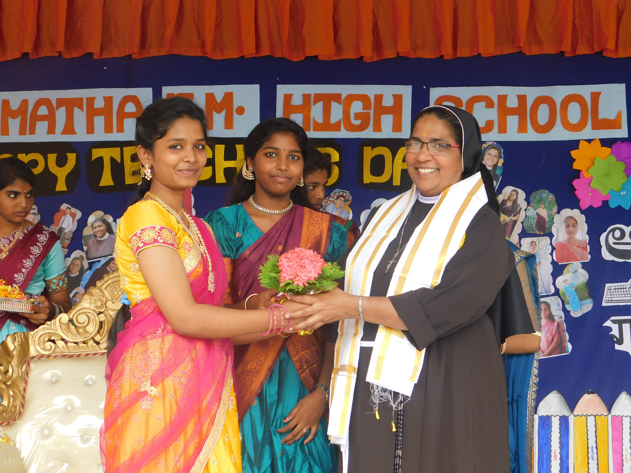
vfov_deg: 22.3
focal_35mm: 66
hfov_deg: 29.4
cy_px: 236
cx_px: 316
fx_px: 1203
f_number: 4.2
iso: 125
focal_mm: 11.7
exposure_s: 1/80
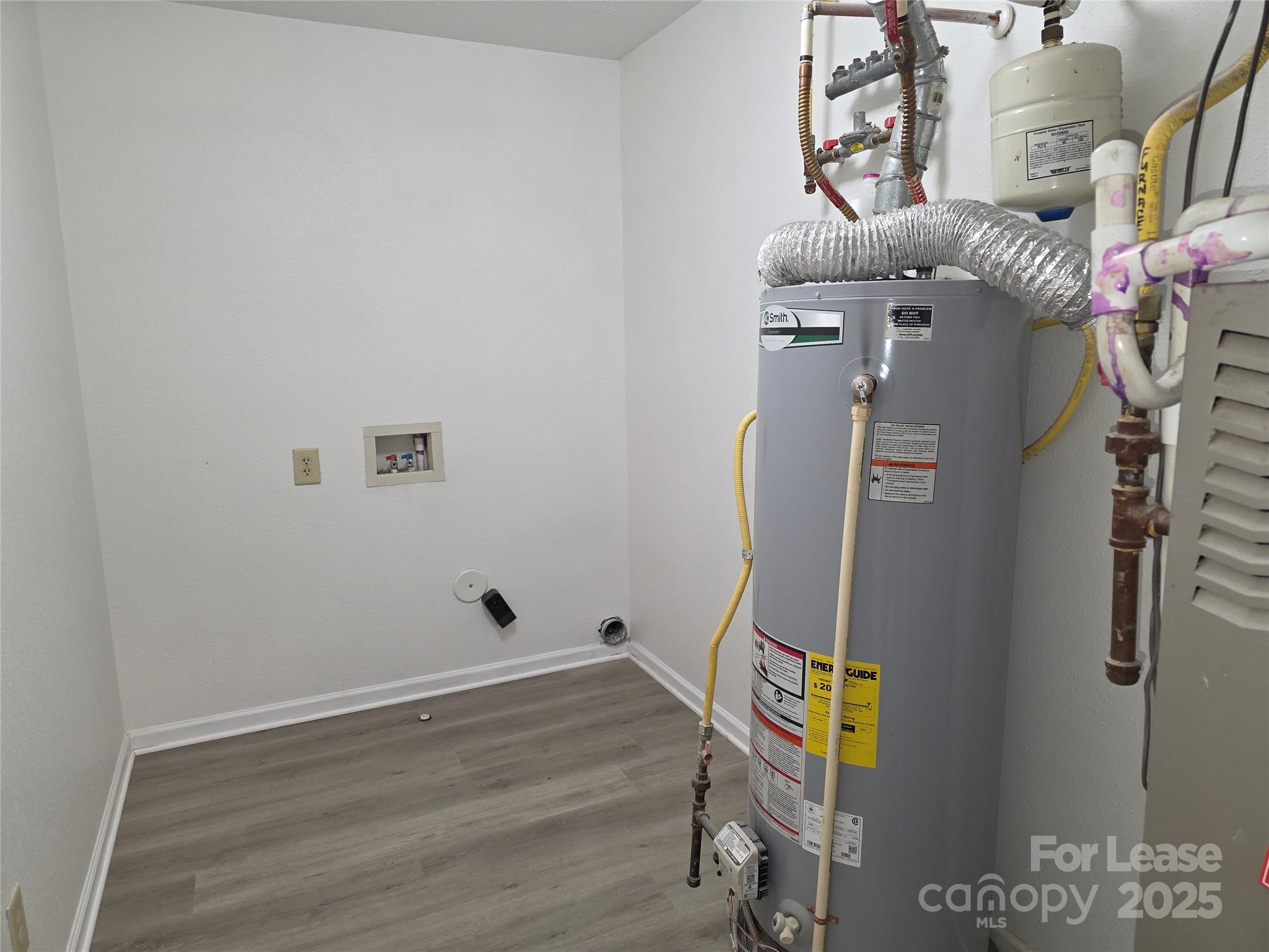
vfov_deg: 58.9
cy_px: 476
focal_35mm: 23
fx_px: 843
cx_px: 634
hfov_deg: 73.9
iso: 125
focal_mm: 6.3
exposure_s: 1/60
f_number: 1.7
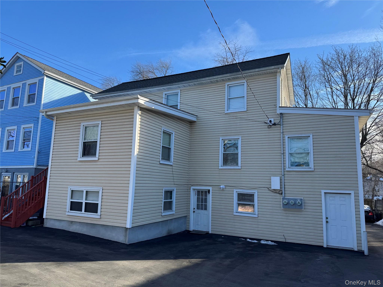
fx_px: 266
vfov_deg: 56.8
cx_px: 192
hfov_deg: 71.6
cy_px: 144
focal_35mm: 24
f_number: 1.78
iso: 80
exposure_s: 1/1869
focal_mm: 6.76
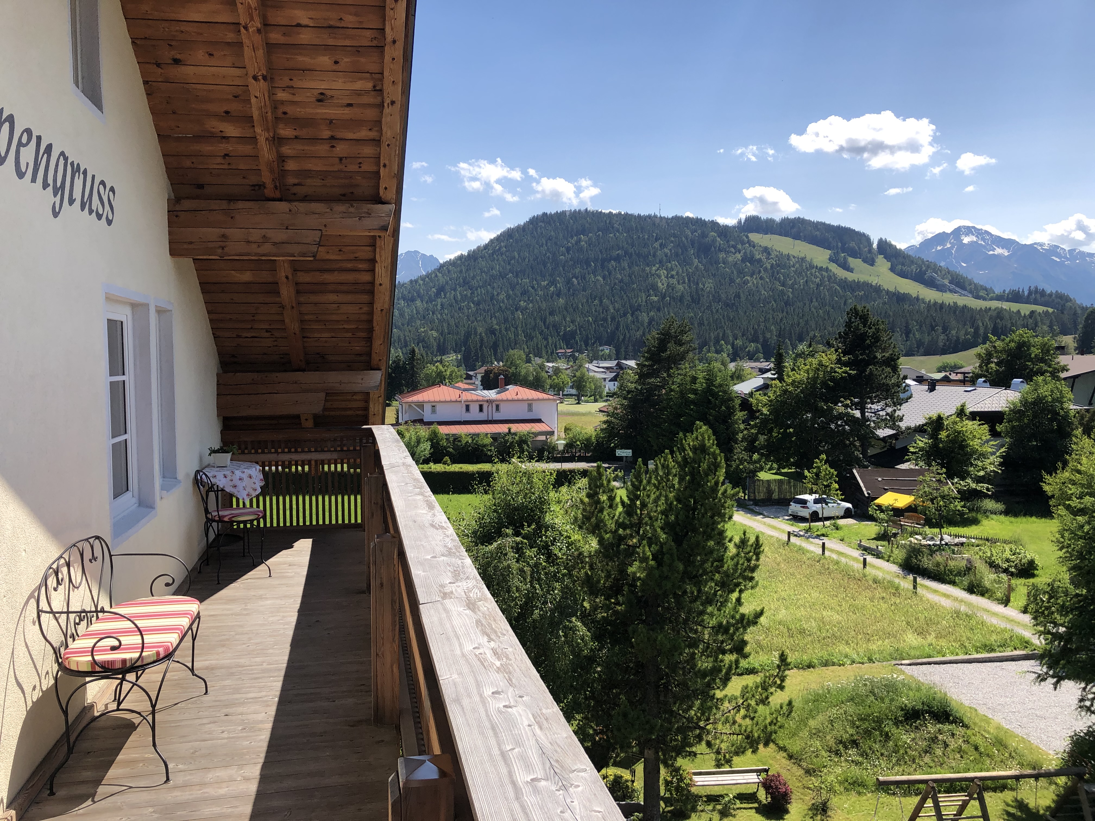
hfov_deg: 63.4
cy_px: 410
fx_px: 886
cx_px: 548
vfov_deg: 49.7
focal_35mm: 28
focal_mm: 4
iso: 20
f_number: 1.8
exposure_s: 1/1715
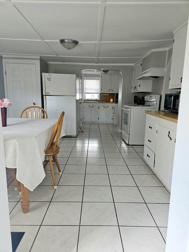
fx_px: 167
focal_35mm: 23
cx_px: 94
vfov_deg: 73.9
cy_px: 126
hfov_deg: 58.9
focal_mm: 5.4
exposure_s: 1/207
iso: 200
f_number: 1.8
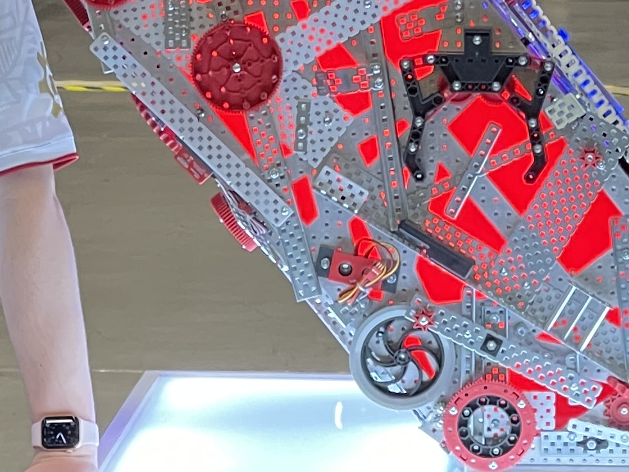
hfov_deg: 7.5
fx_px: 4780
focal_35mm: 263
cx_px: 464
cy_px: 134
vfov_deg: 5.7
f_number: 2.2
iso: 200
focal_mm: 7.5
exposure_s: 1/94
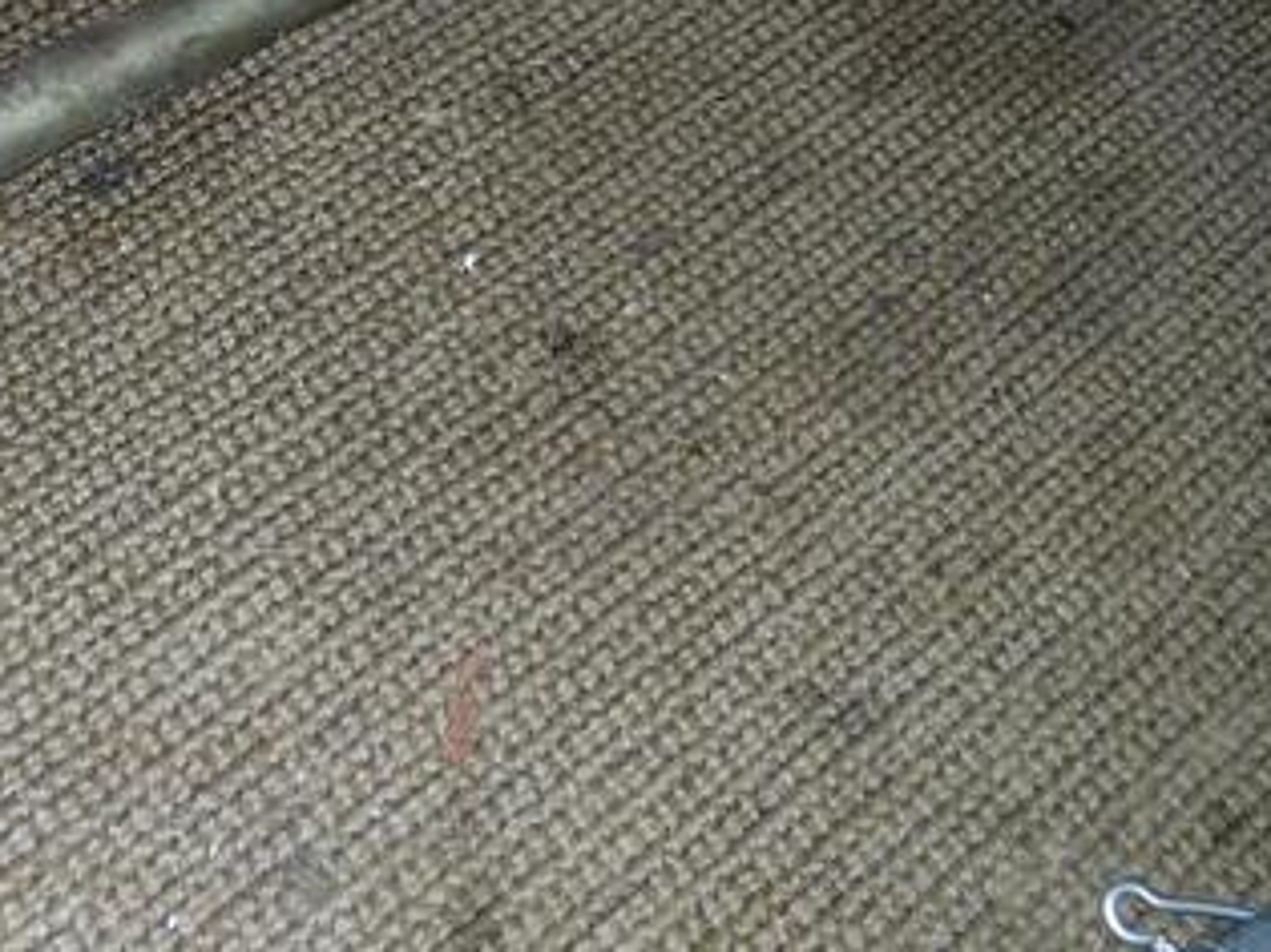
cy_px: 117
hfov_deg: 29.0
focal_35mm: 63
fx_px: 2312
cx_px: 28
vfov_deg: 22.8
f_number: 3.3
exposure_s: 1/45
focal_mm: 5.6
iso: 80
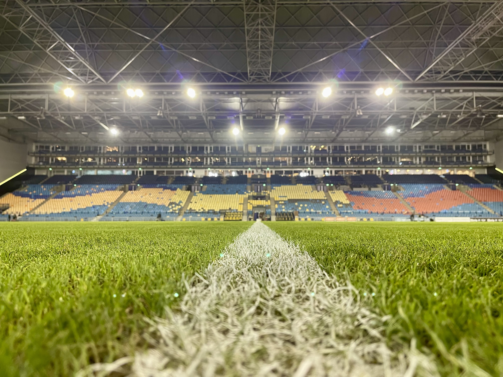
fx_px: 363
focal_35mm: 25
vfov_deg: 54.9
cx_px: 252
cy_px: 188
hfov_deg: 69.4
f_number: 1.6
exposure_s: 1/50
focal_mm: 5.1
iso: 250
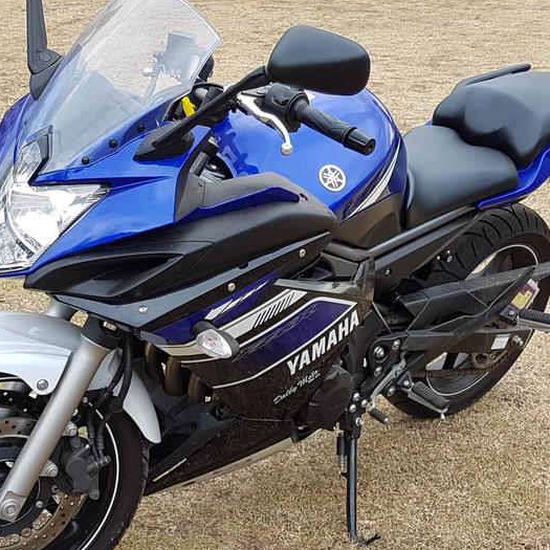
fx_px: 629
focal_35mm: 35
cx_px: 240
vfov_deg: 47.2
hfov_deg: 47.1
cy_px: 291
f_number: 1.7
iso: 40
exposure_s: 1/239
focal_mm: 4.2
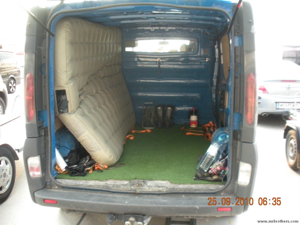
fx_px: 303
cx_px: 150
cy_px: 112
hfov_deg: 52.6
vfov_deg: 40.7
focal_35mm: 35
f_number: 3.5
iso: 400
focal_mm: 6.3
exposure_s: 1/63.4
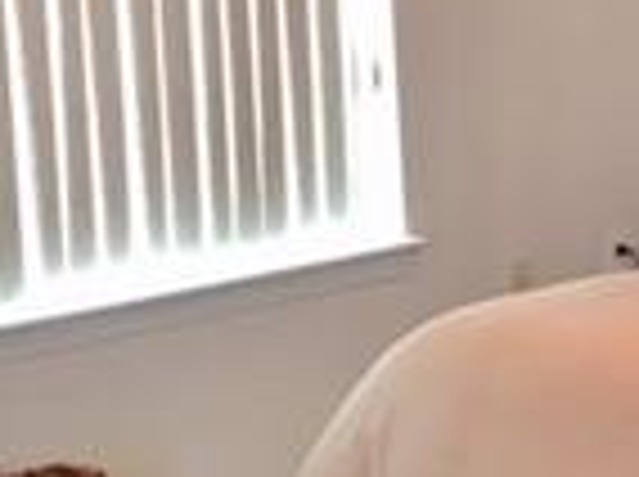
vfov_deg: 11.3
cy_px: 230
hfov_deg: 14.0
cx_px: 1008
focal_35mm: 131
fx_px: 2414
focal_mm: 4.15
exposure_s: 1/10
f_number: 2.2
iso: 100
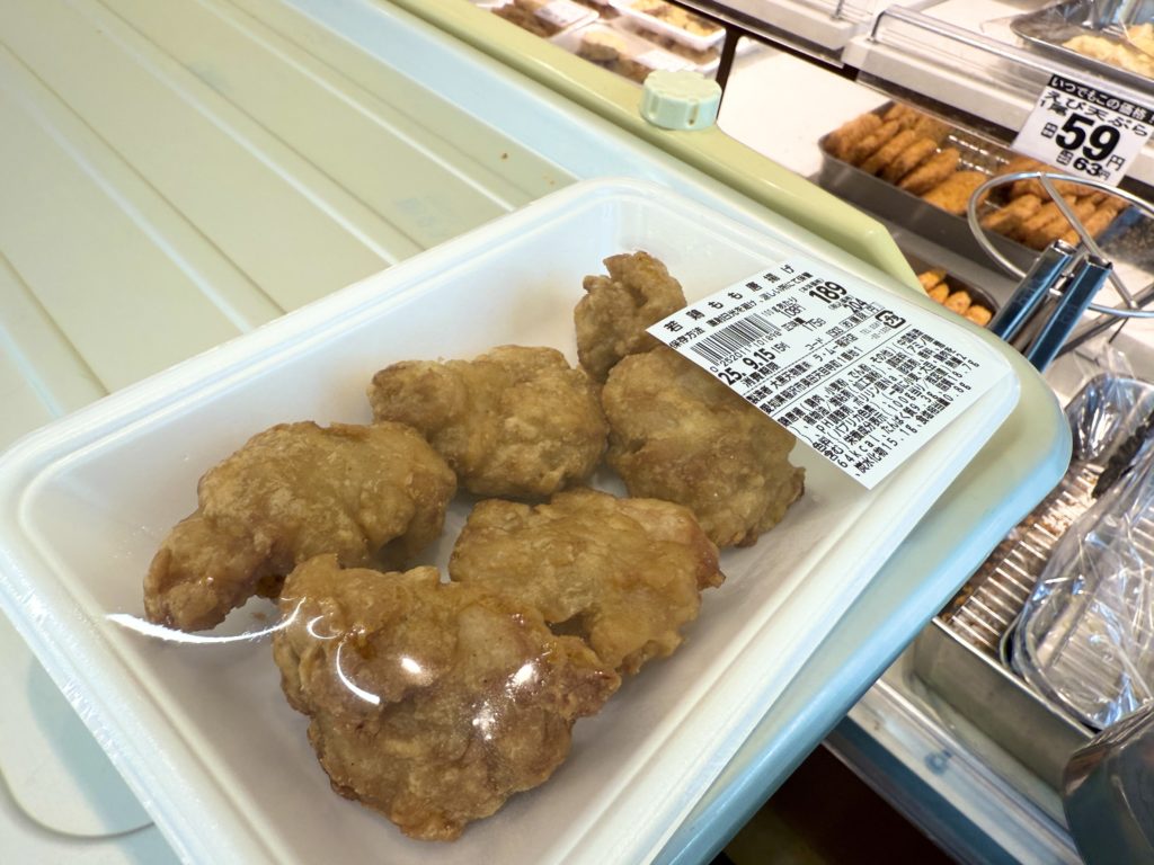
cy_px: 432
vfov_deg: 56.8
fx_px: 800
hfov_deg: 71.6
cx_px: 577
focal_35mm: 24
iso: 64
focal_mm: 2.22
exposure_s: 1/120
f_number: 2.2
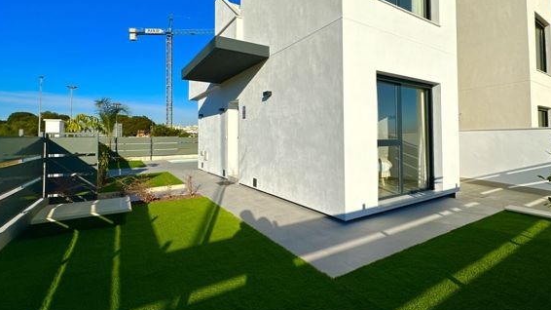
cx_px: 323
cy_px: 129
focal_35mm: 19
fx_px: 278
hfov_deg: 88.7
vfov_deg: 58.0
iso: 40
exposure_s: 1/6494
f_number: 2.2
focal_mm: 2.22
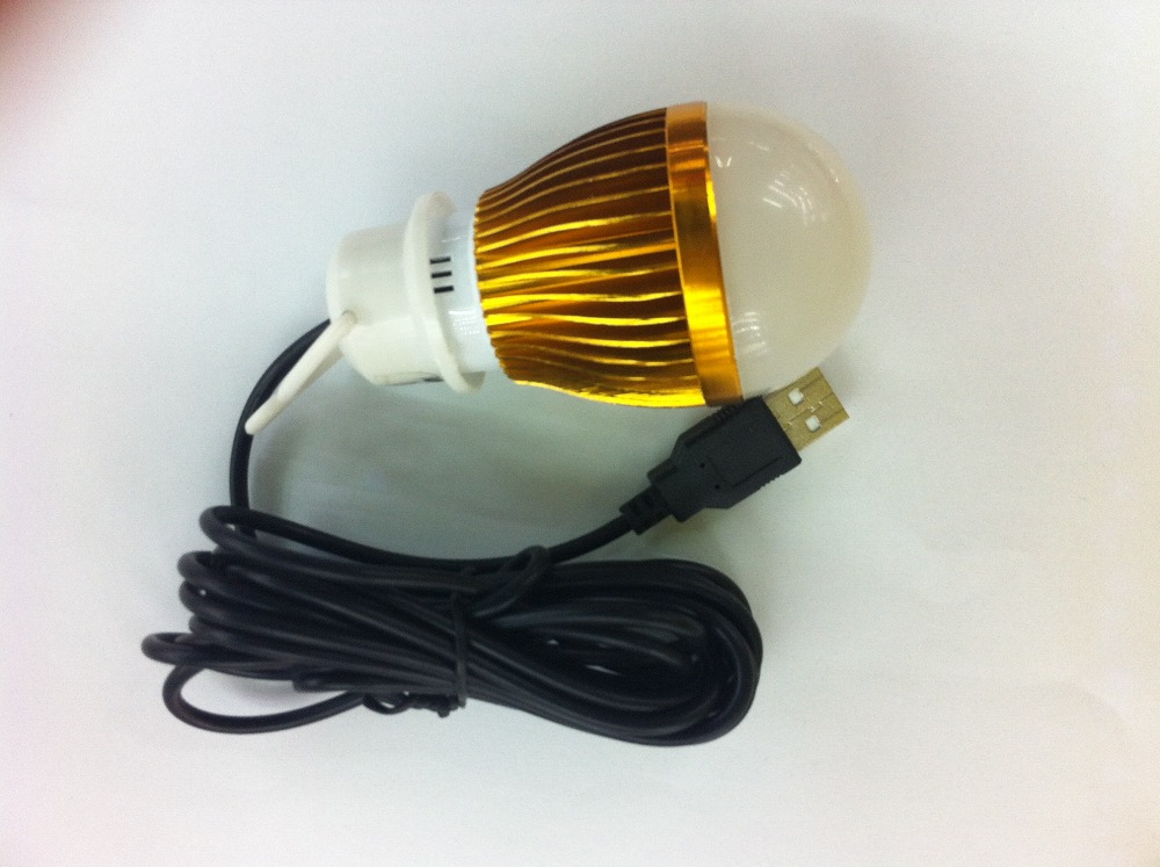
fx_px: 1171
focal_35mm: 35
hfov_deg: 52.7
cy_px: 434
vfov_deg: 40.6
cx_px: 580
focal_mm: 3.85
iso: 80
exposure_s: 1/20
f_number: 2.8
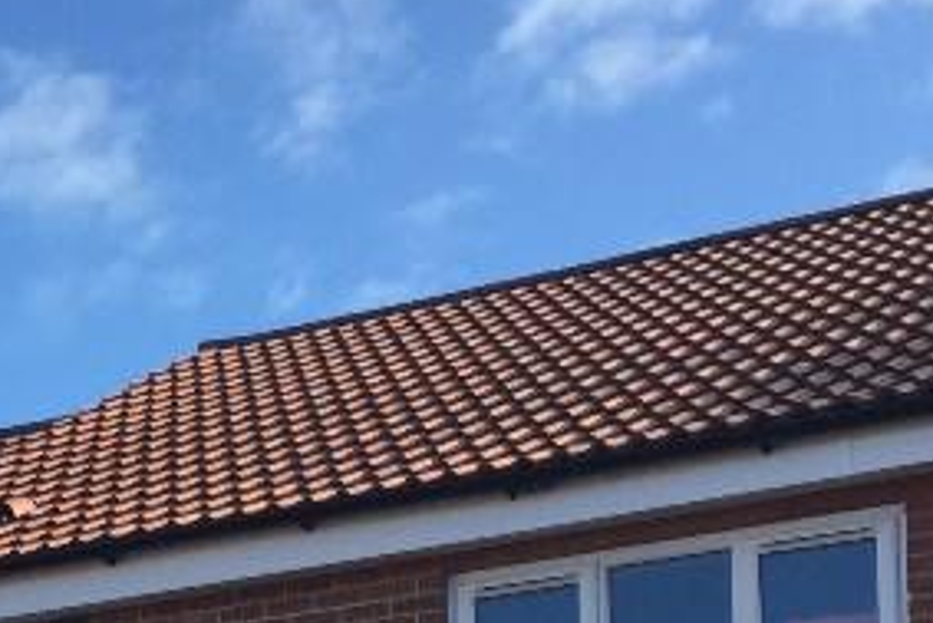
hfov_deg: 18.3
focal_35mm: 109
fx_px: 2826
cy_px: 1081
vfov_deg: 11.7
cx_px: 36
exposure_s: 1/879
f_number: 2.2
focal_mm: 4.15
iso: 32
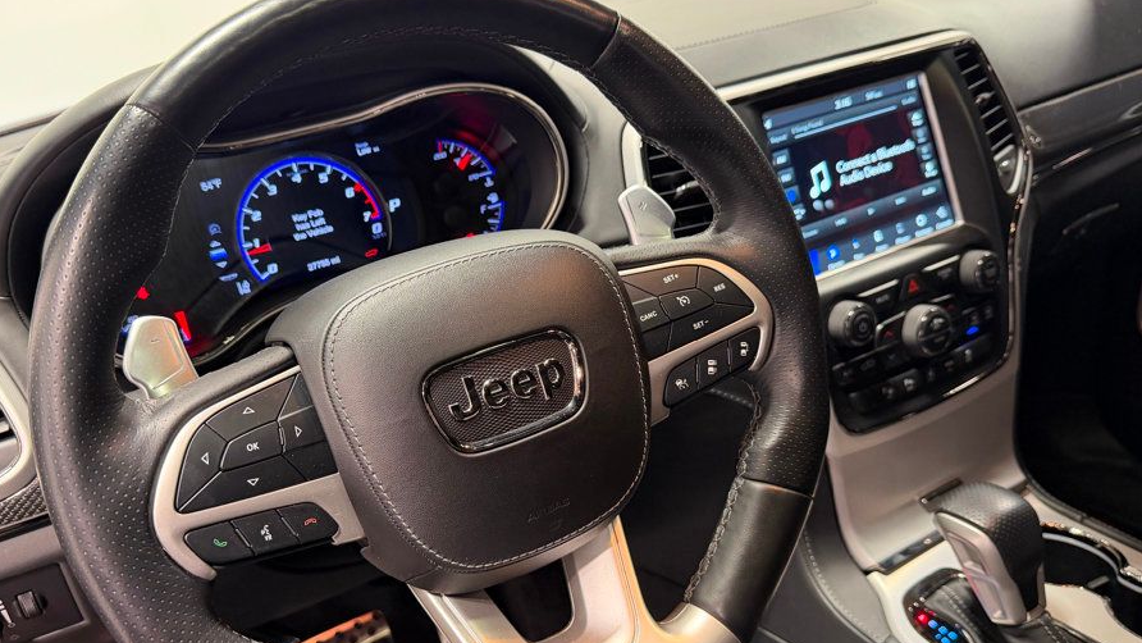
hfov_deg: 64.3
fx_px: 909
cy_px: 362
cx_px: 549
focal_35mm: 30
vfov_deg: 38.9
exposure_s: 1/60
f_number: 1.78
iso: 250
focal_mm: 6.76
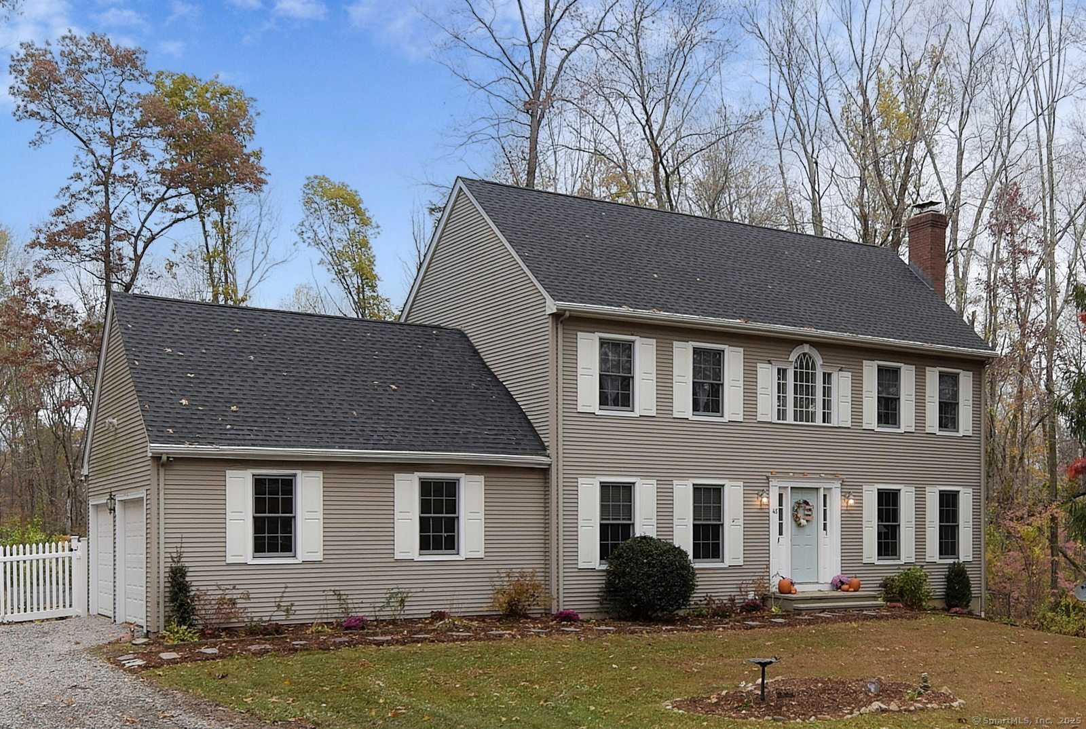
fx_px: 423
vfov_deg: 81.5
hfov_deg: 104.1
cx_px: 543
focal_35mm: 14
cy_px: 364
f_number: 5.6
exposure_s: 1/200
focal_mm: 14
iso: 160
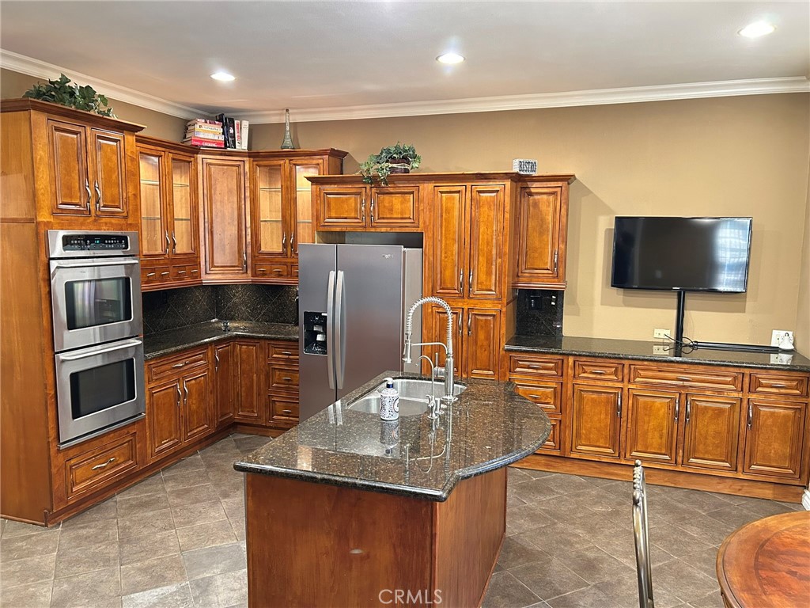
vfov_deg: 53.1
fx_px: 608
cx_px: 405
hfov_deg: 67.3
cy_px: 304
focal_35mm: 26
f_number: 1.5
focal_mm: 5.7
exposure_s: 1/40
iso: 500
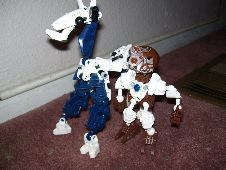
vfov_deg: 39.7
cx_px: 113
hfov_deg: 51.4
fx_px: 235
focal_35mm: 36
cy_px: 85
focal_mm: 6
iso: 80
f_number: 2.7
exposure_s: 1/60
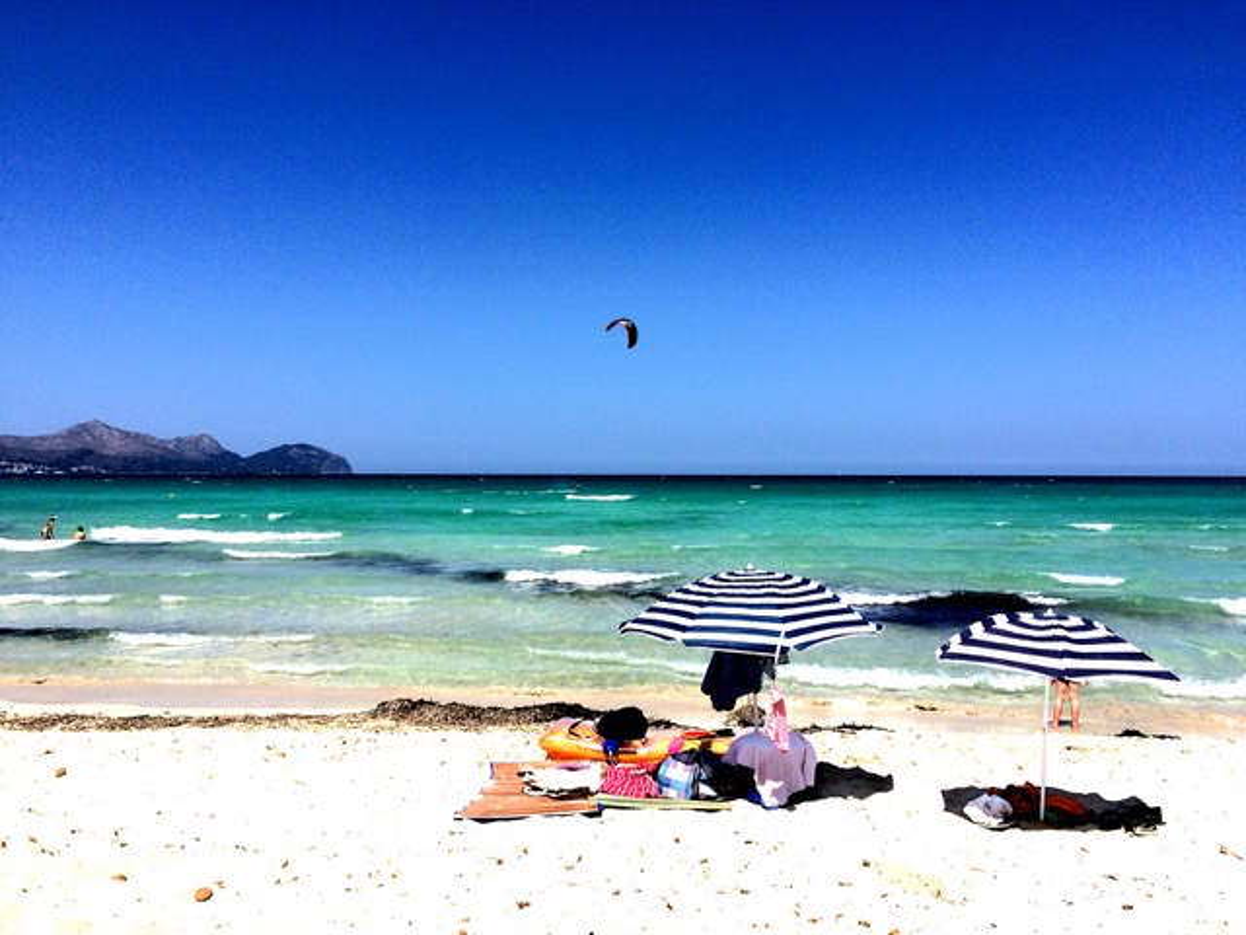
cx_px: 623
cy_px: 468
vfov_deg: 48.2
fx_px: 1044
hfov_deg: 61.7
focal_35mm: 29
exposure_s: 1/5128
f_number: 2.2
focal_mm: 4.15
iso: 32
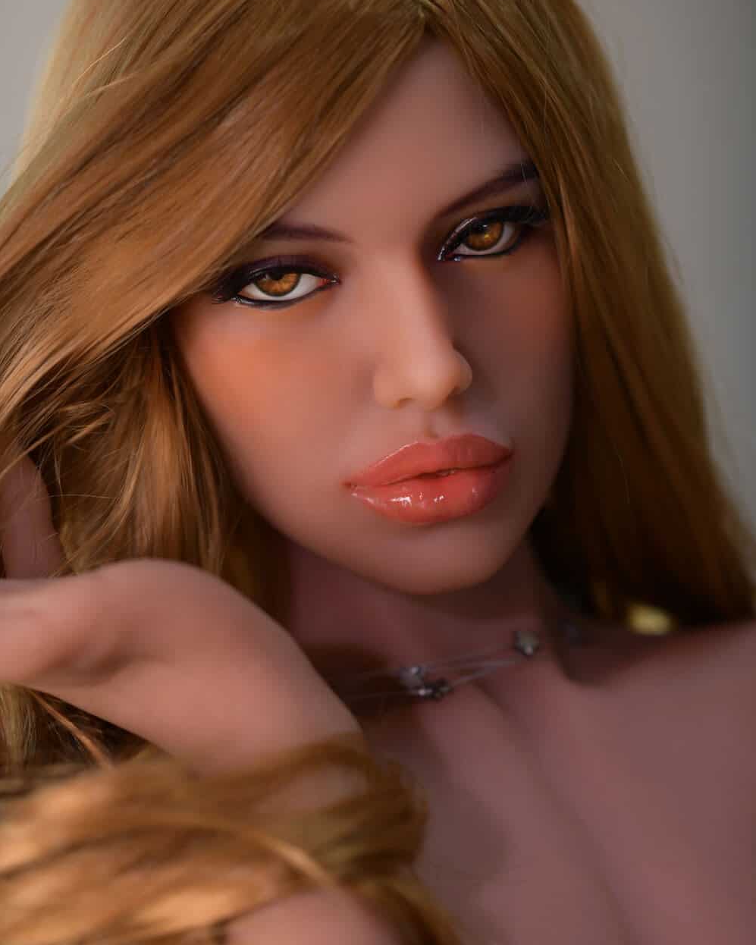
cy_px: 411
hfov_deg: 16.0
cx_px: 378
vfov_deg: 19.9
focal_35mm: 96
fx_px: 2685
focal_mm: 85
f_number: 2.2
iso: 100
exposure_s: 1/200
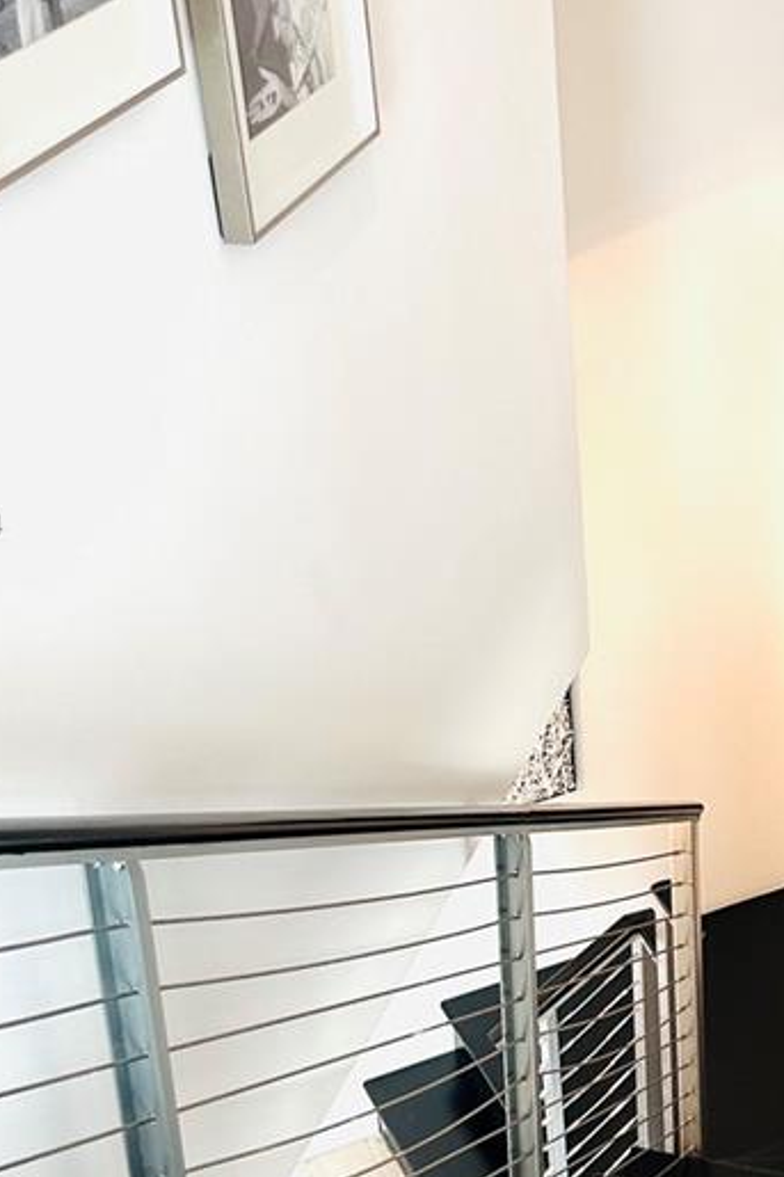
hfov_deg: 21.3
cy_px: 523
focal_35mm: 63
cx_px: 610
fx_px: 2059
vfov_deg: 31.9
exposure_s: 1/60
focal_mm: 5.7
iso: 125
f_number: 1.5
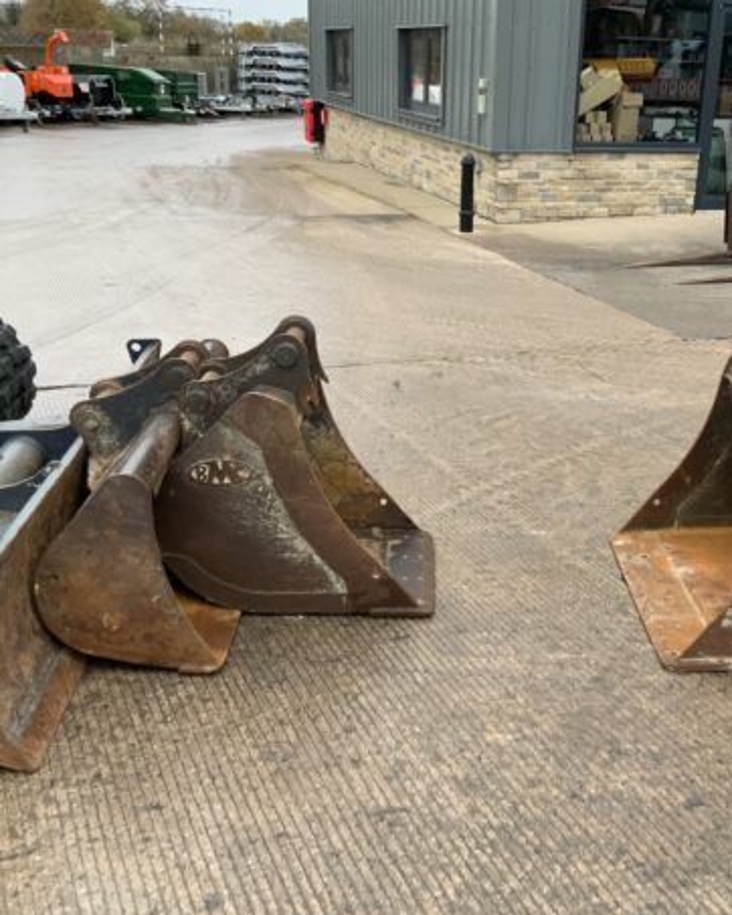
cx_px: 485
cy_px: 450
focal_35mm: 40
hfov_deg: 36.9
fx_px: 1084
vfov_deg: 45.8
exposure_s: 1/122
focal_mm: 3
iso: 64
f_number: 1.8
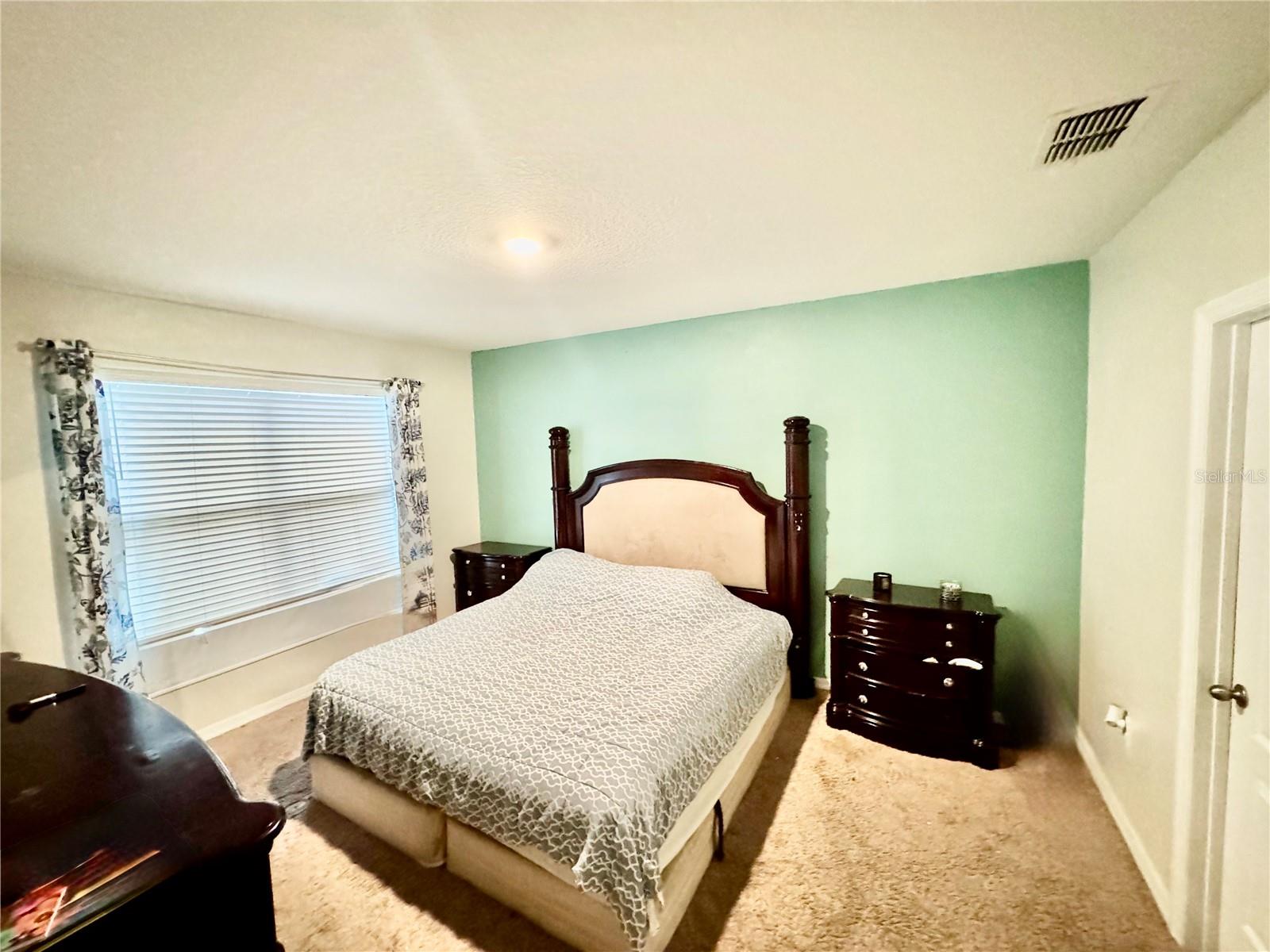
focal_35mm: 14
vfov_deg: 85.7
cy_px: 476
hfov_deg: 102.1
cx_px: 635
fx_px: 514
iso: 1250
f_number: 2.2
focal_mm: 2.22
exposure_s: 1/60
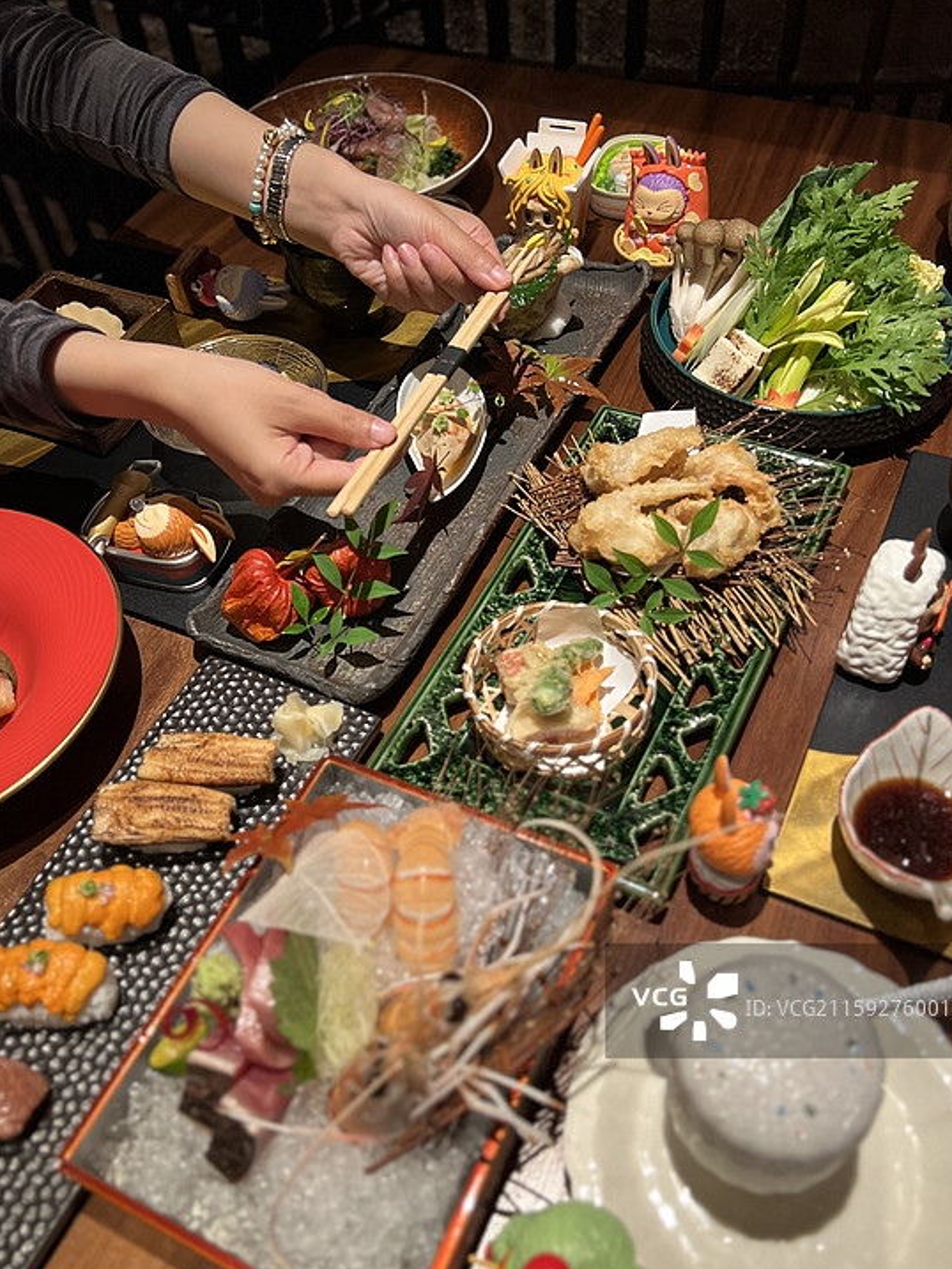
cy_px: 669
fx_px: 1063
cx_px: 469
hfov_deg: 48.2
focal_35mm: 29
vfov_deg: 61.6
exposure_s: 1/57
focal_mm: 5.7
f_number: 1.5
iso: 160
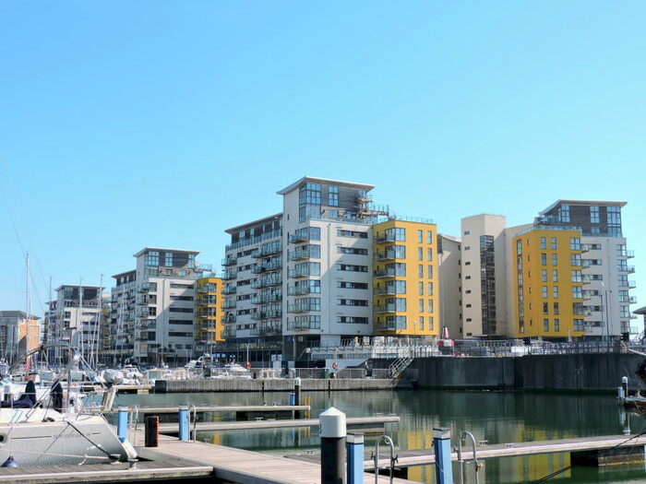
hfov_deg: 40.4
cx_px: 323
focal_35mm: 47
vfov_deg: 30.9
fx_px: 877
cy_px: 242
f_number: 3.5
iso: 100
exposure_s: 1/640
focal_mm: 8.4
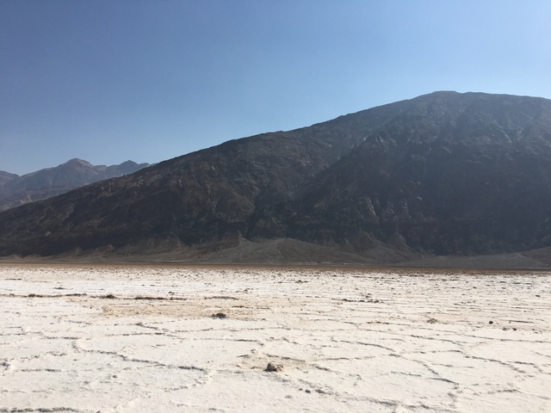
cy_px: 206
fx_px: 462
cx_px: 276
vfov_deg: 48.2
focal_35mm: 29
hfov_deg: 61.7
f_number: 2.2
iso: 25
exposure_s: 1/3663
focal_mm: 4.15
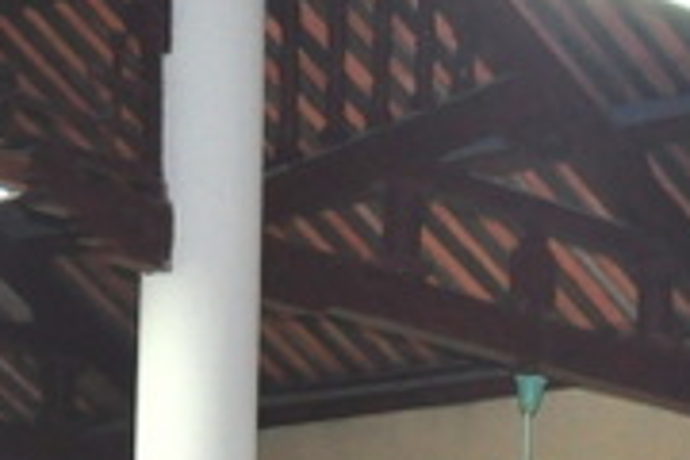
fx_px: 3982
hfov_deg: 9.5
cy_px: 1267
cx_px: 1215
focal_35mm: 208
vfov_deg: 6.2
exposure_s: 1/40
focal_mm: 25
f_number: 6.3
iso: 800
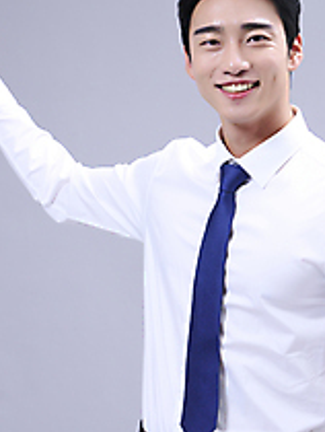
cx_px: 168
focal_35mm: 117
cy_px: 226
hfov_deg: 12.7
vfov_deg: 16.8
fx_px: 1462
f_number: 8
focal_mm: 64
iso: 160
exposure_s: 1/125
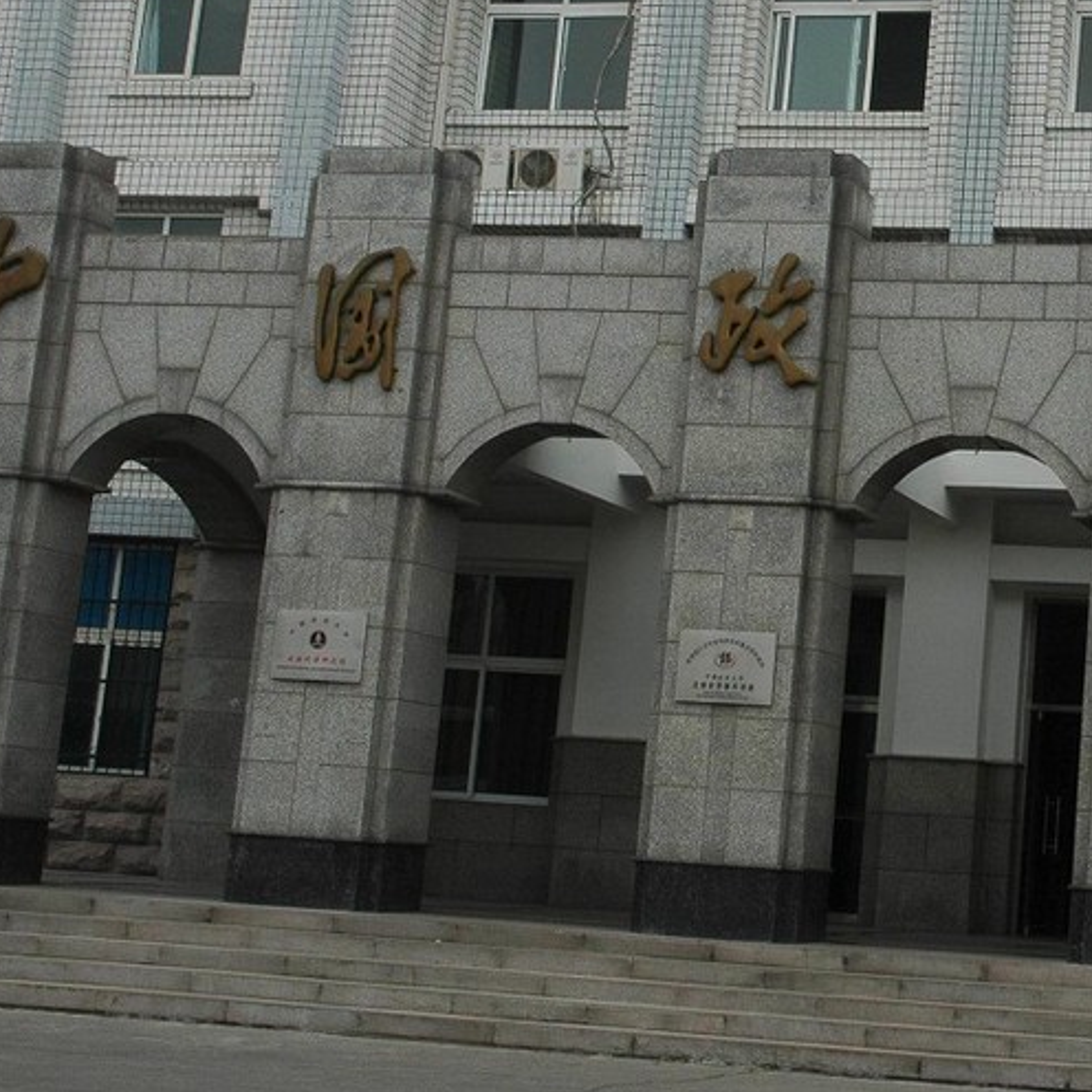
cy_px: 324
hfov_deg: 22.3
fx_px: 2641
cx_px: 1129
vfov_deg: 23.2
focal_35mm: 74
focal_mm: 24
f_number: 8
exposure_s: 1/80
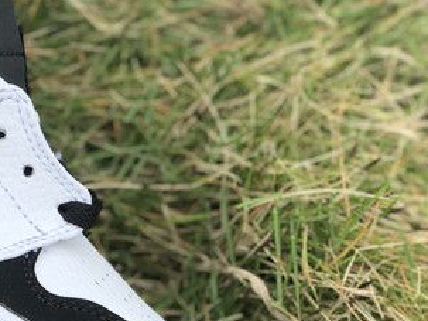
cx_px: -75
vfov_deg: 11.7
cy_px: 136
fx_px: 1570
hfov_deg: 15.0
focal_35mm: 127
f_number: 2.4
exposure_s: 1/314
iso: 16
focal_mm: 6
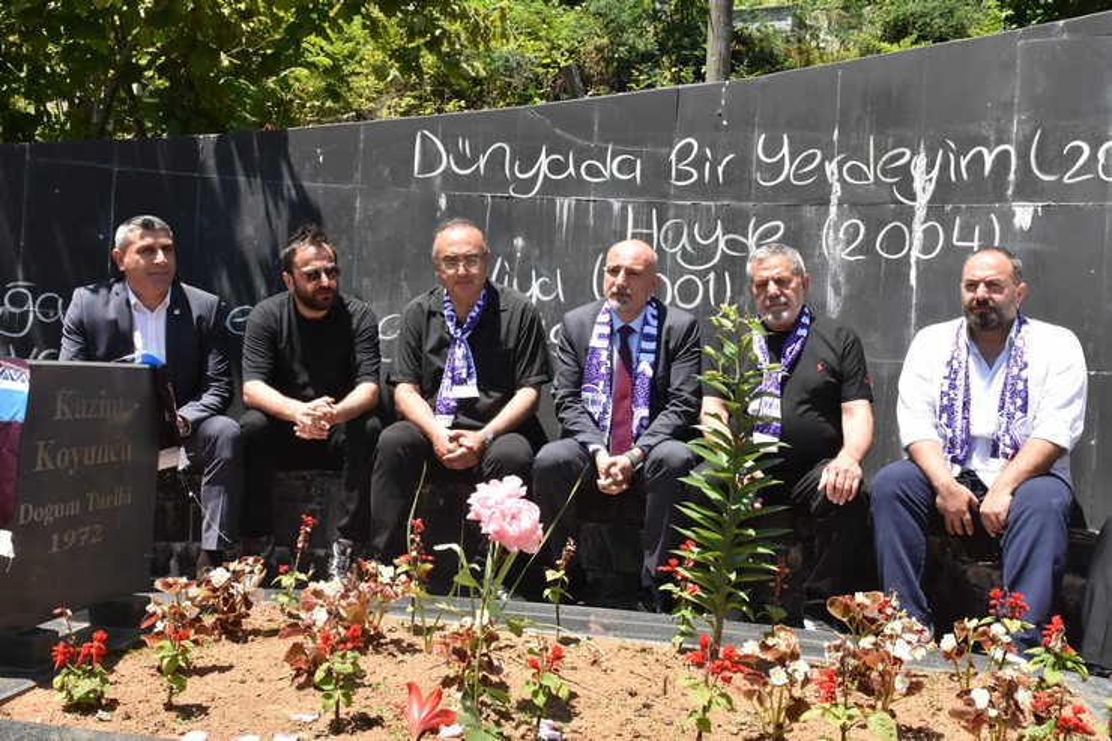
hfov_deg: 53.1
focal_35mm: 36
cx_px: 556
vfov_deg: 36.9
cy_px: 370
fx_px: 1112
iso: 800
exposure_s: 1/500
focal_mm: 24
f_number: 11
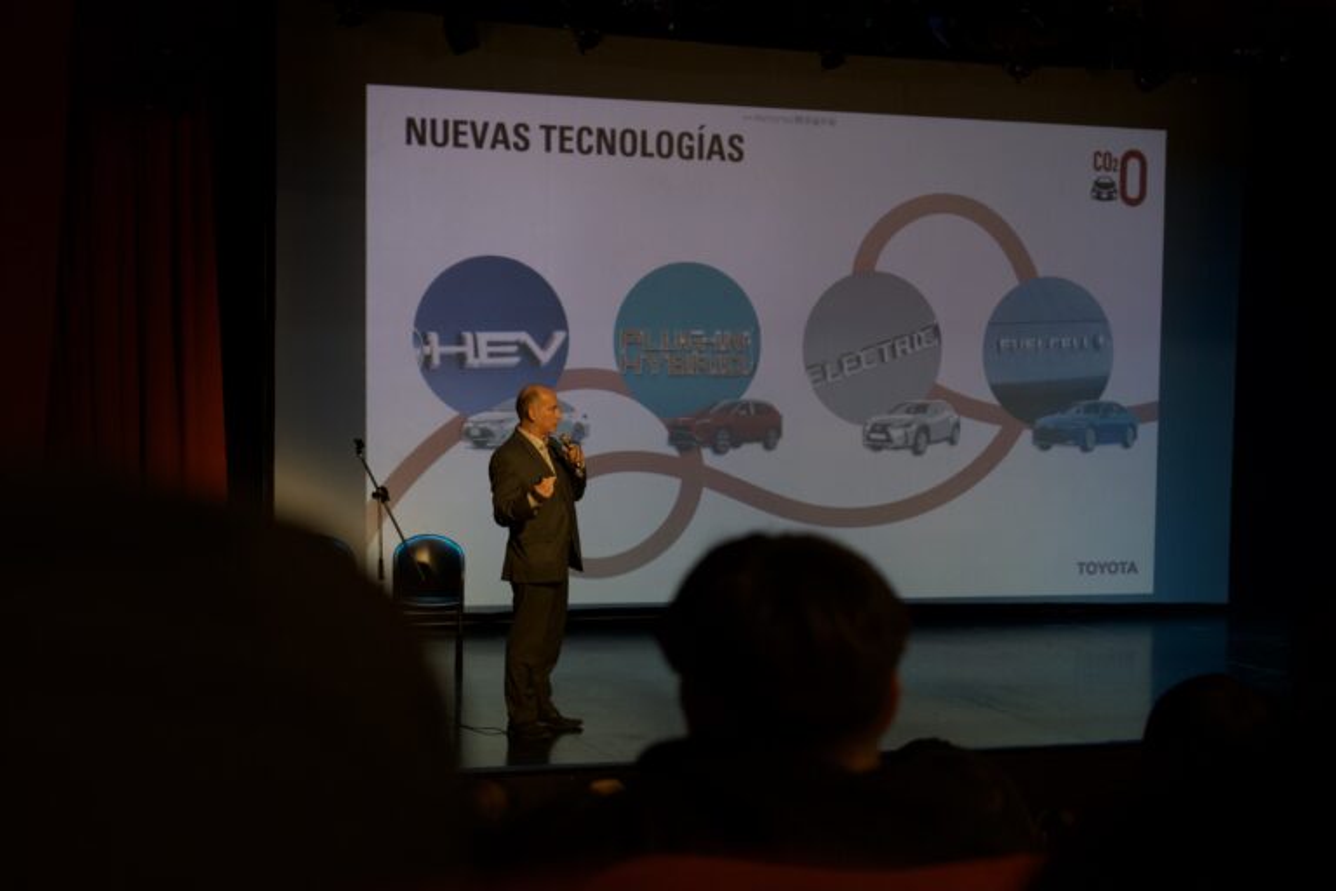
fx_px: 1930
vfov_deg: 26.0
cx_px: 668
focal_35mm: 52
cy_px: 446
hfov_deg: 38.2
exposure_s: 1/160
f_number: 4
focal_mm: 52
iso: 3200
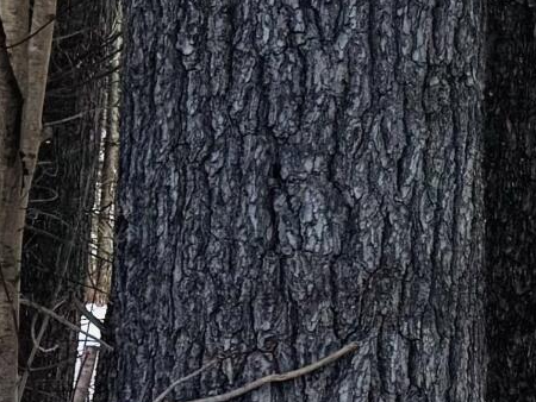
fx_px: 2479
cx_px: 1668
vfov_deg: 9.3
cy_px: 307
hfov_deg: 9.4
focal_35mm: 160
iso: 80
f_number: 1.78
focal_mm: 6.76
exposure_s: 1/5348
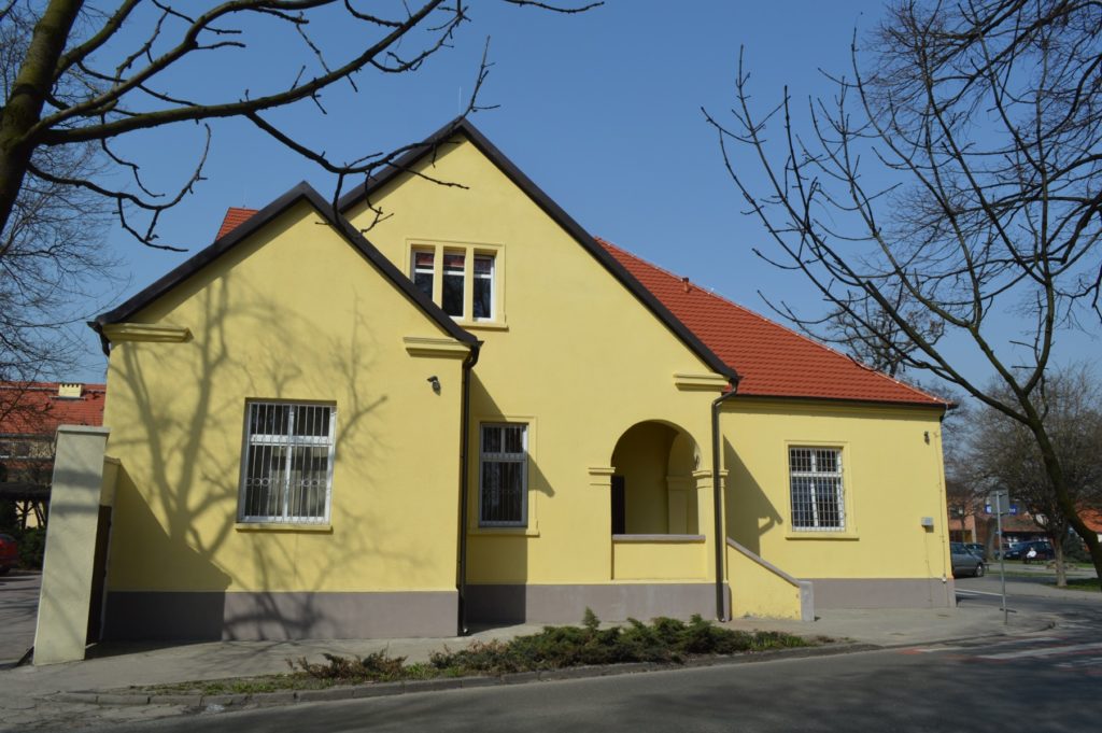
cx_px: 551
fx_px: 826
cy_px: 366
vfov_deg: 47.9
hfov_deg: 67.4
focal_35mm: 27
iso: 100
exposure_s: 1/320
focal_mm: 18
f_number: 9
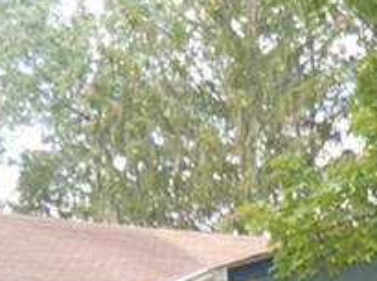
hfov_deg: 11.4
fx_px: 1881
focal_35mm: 173
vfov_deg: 8.4
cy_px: 426
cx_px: 210
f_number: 4.5
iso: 220
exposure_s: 1/125
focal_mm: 24
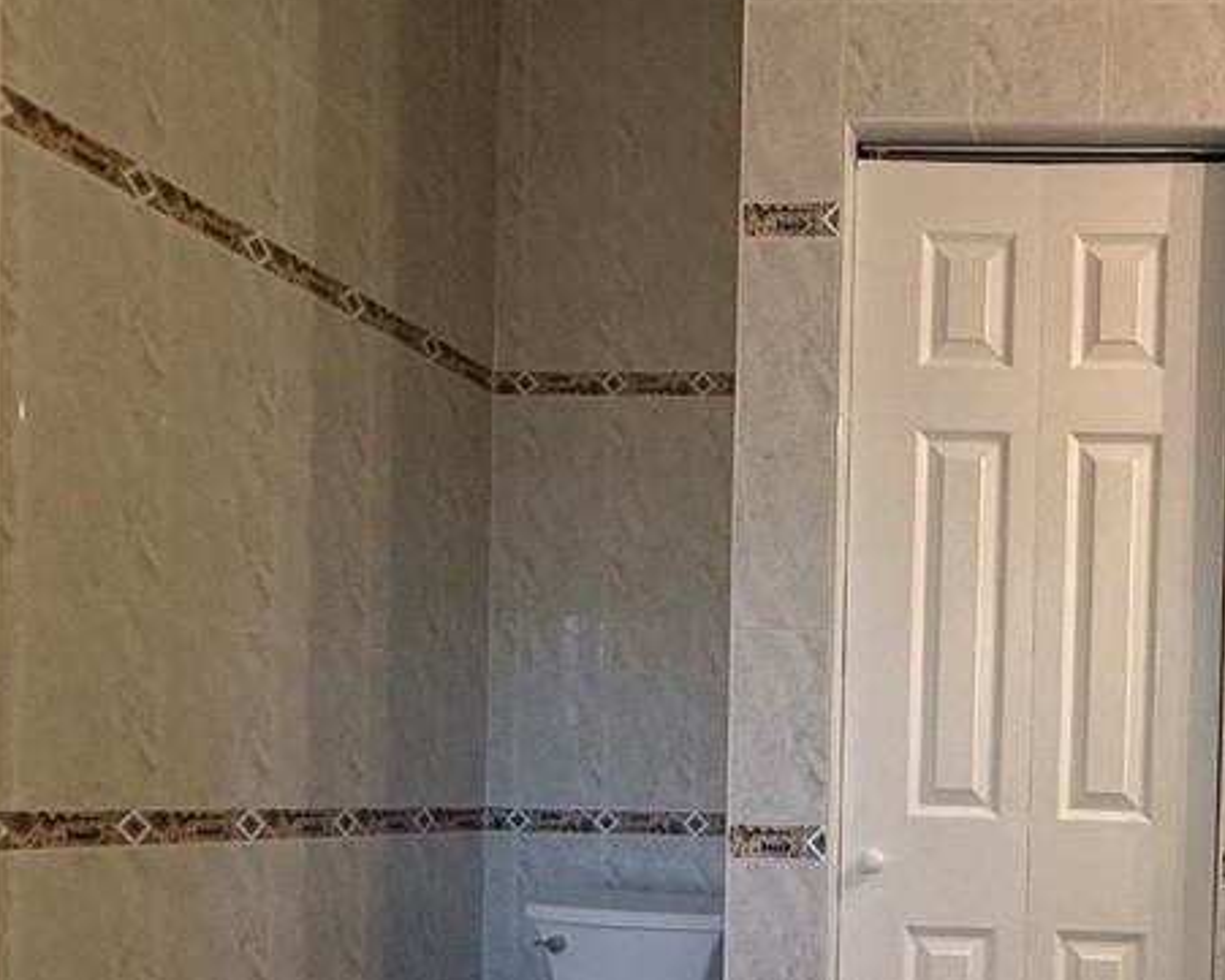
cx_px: 1187
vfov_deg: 44.1
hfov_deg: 48.5
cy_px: 825
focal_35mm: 31
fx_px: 1124
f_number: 2.2
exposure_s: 1/60
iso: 500
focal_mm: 2.22
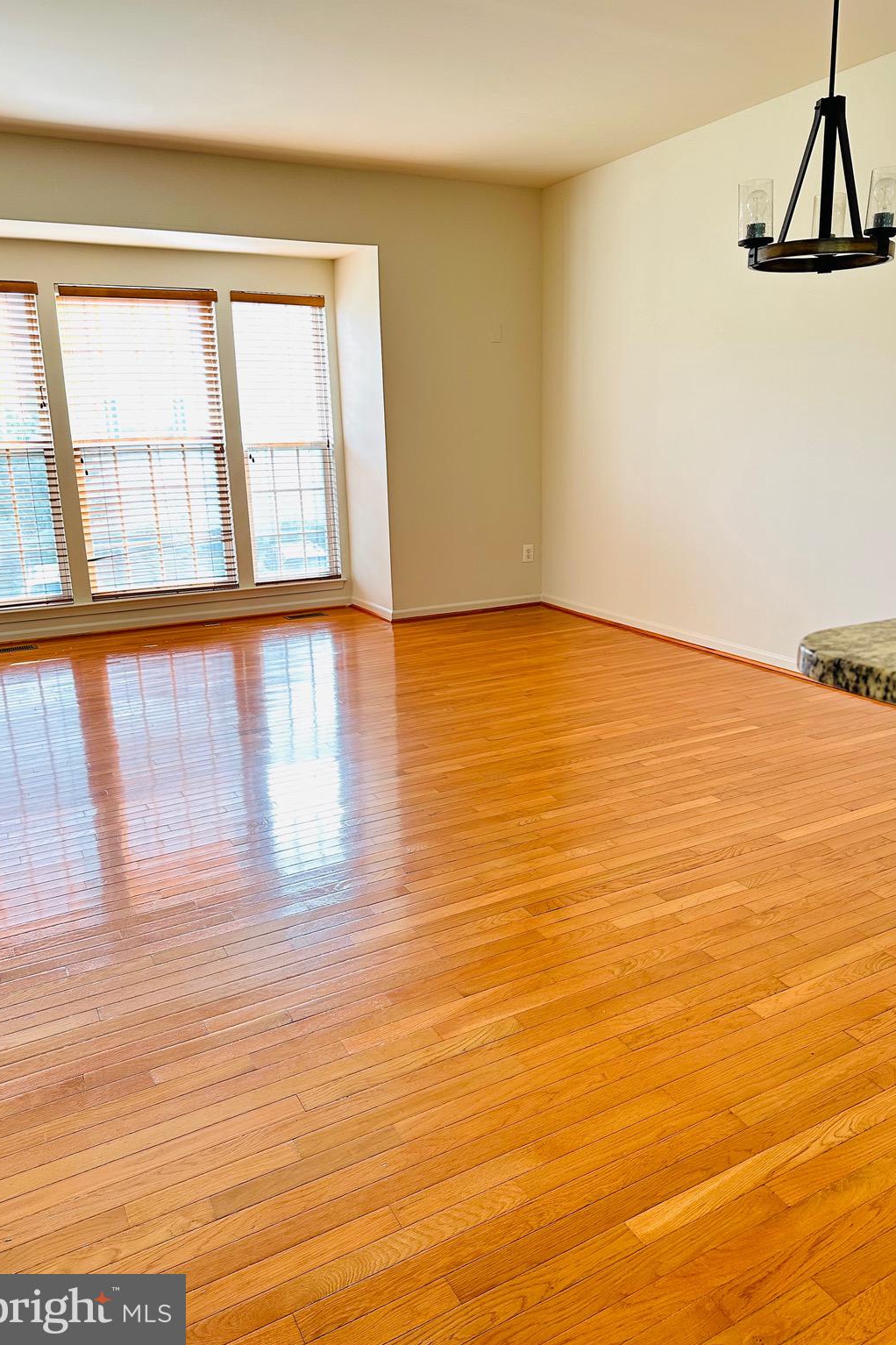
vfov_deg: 71.5
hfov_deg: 51.2
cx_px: 472
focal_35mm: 25
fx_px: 934
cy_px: 672
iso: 250
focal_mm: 6.86
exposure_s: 1/64
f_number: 1.78
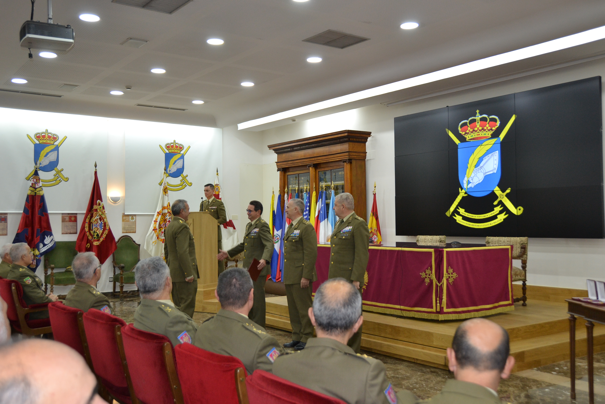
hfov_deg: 53.1
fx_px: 605
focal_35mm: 36
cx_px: 302
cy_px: 202
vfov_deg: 36.9
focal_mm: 24
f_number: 3.8
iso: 560
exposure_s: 1/60
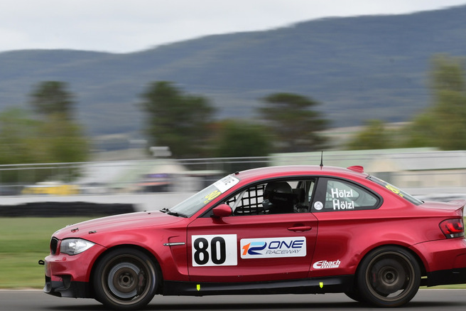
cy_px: 139
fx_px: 4736
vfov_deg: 3.8
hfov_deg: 5.6
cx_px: 234
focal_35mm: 366
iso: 320
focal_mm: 200
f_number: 13
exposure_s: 1/200
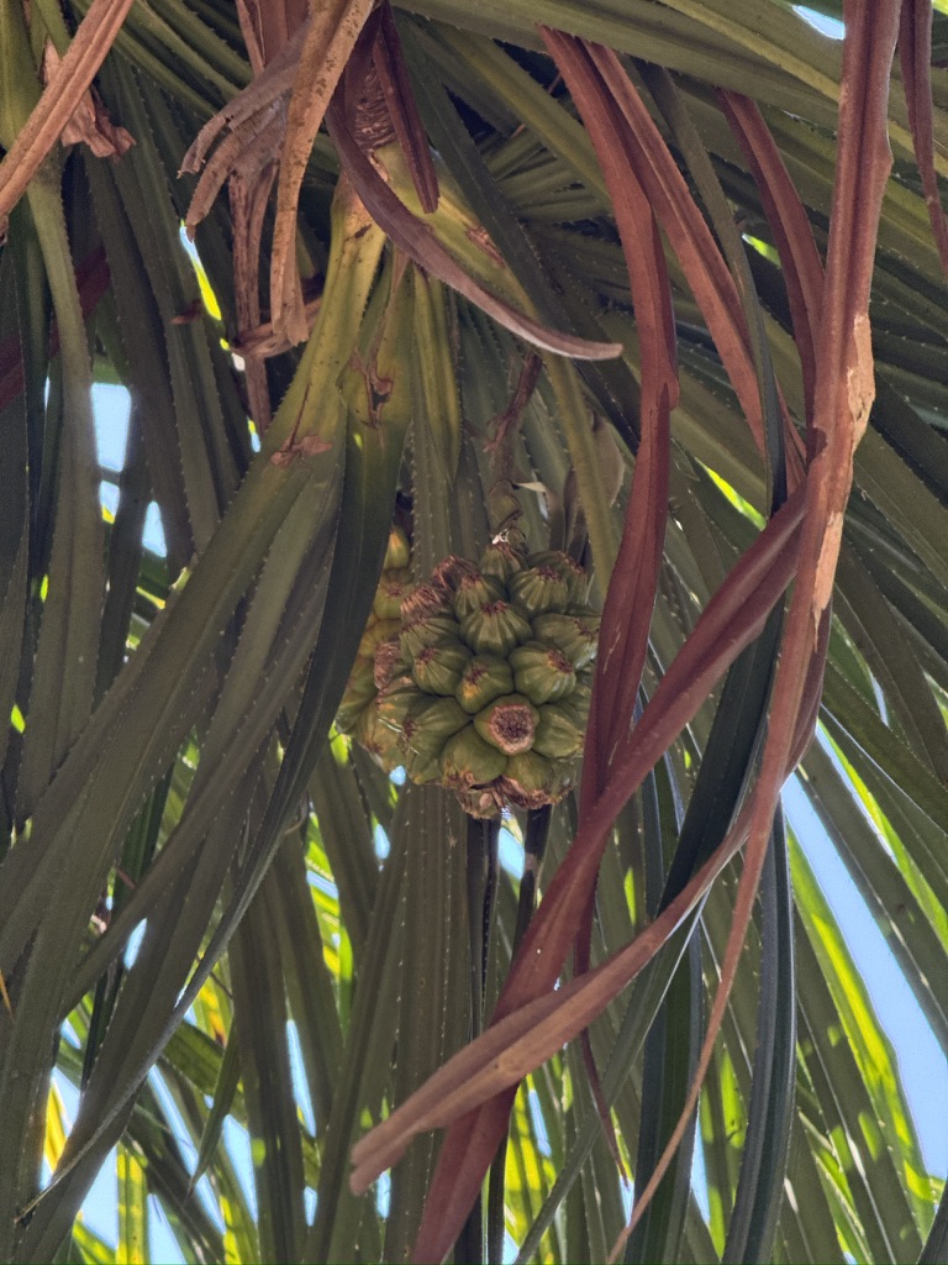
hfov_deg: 12.3
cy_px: 632
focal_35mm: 120
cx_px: 474
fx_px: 4382
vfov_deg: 16.4
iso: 400
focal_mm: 15.66
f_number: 2.8
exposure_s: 1/121
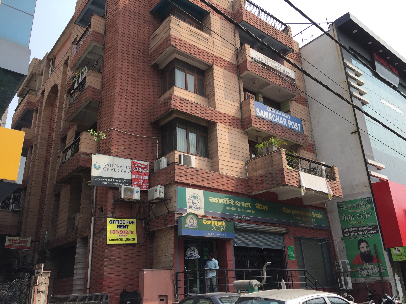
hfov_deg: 61.7
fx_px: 340
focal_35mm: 29
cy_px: 152
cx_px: 203
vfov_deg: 48.2
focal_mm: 4.15
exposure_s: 1/942
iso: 32
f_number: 2.2
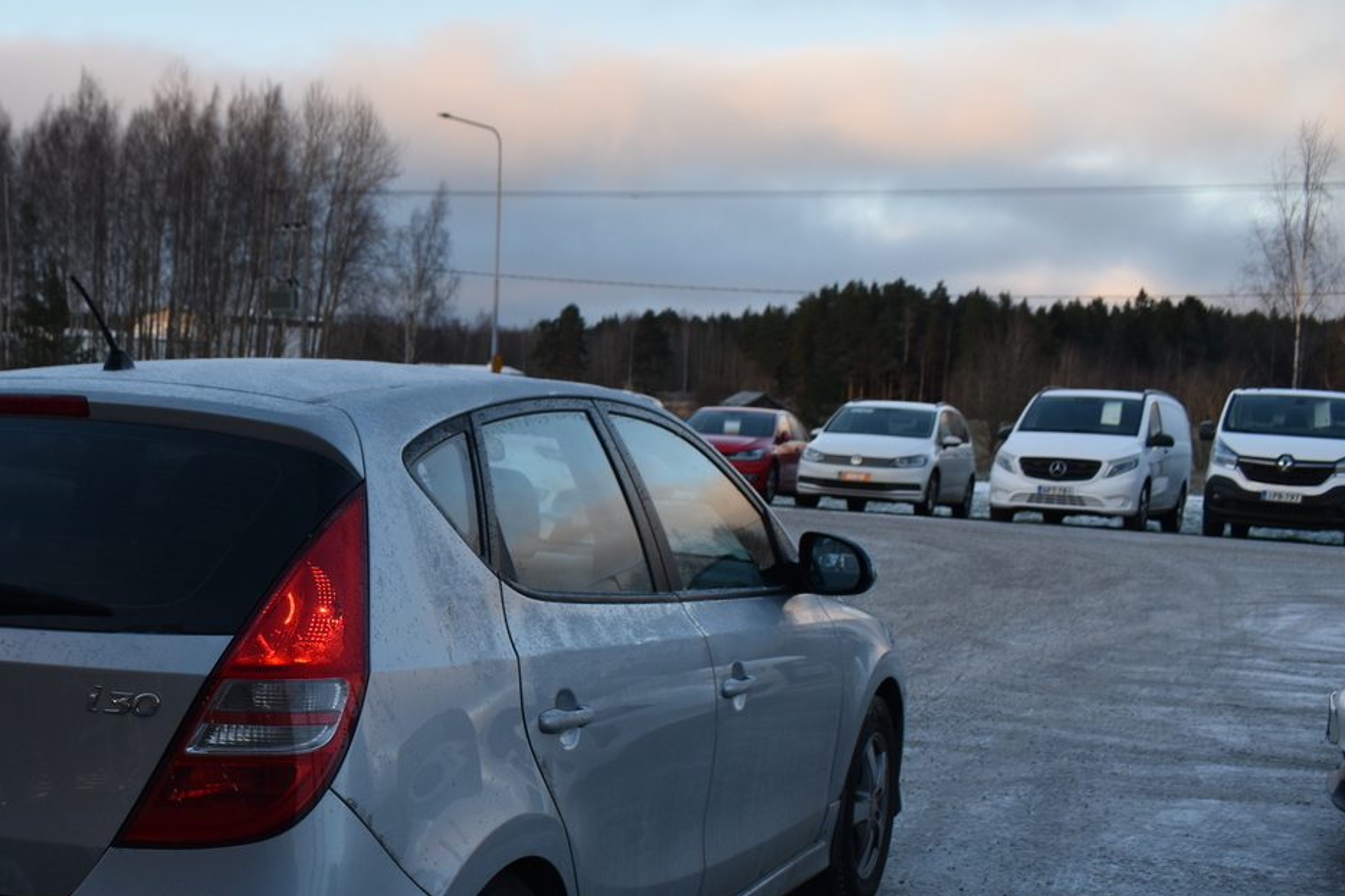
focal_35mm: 52
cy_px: 654
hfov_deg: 36.4
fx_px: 1942
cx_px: 200
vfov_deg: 25.7
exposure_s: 1/180
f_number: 6.7
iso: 200
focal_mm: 20
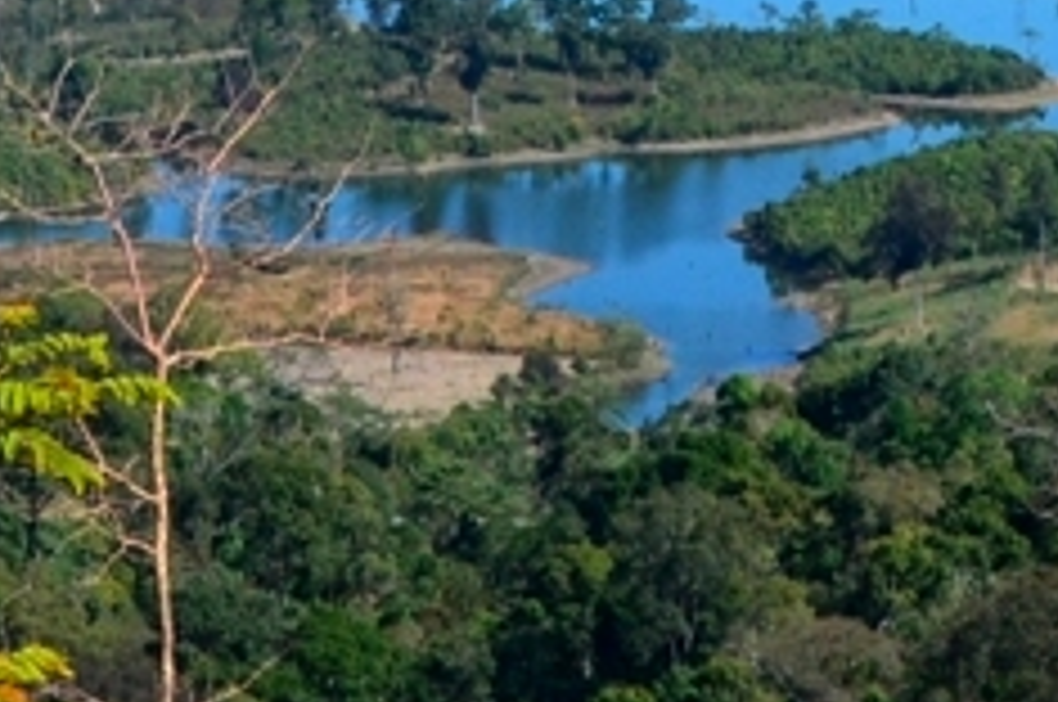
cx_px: 968
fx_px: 4666
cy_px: -335
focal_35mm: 159
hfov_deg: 12.8
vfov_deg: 8.4
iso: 400
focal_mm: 20
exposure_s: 1/500
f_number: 11
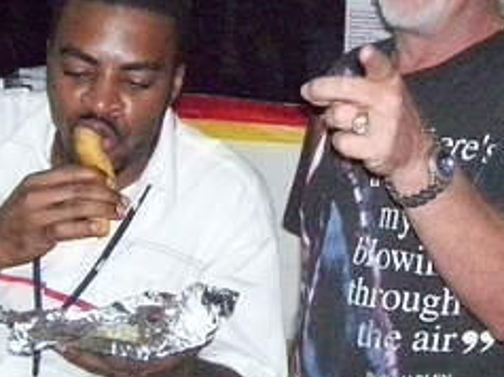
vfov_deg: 15.1
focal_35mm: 97
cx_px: 385
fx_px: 1411
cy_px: 85
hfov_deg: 20.1
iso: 1250
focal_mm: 6
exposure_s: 1/125
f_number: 2.7
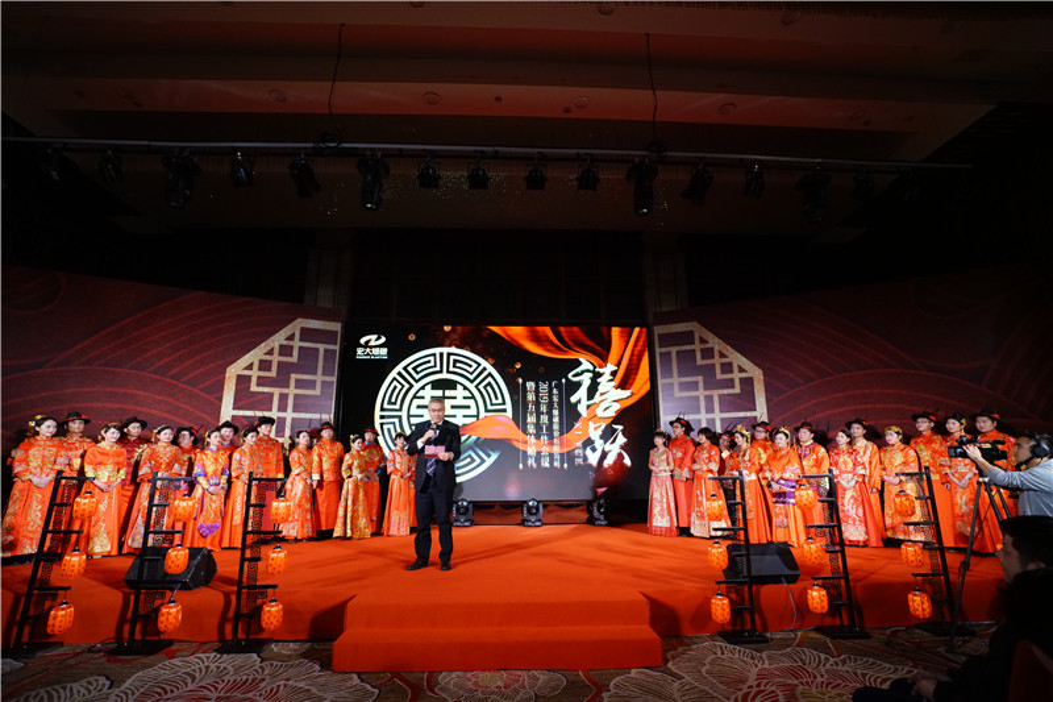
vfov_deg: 73.7
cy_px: 351
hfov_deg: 96.7
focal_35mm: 16
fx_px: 468
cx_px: 526
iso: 4000
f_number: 5.6
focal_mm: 16
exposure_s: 1/250
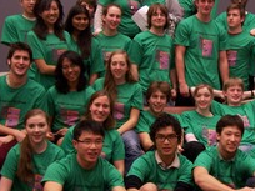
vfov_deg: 20.1
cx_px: 232
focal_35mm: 73
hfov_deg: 25.8
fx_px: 538
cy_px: 114
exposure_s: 1/8
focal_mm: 6.3
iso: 140
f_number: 2.8
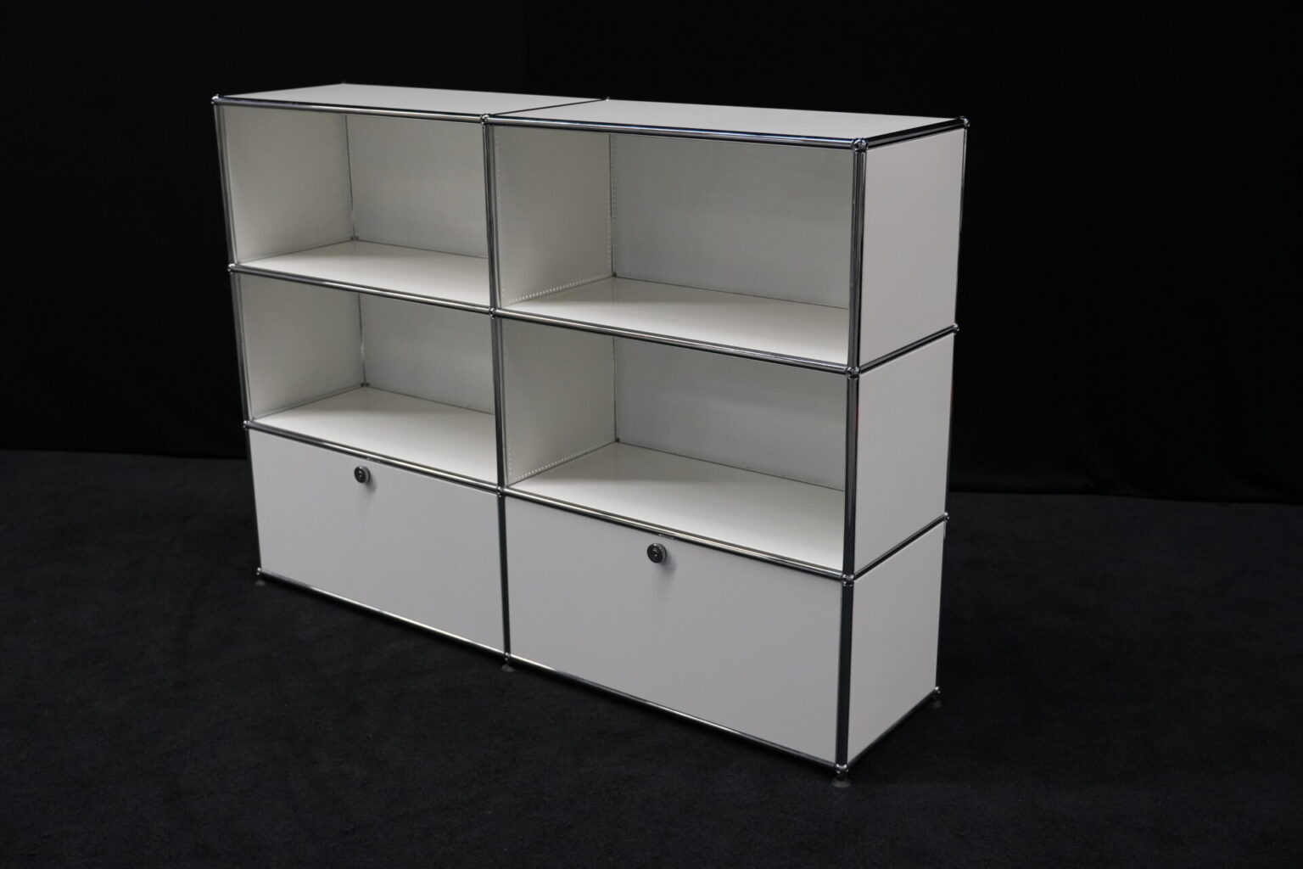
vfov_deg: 32.6
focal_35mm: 41
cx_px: 652
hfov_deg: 47.4
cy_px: 434
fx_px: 1484
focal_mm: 41
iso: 3200
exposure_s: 1/160
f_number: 4
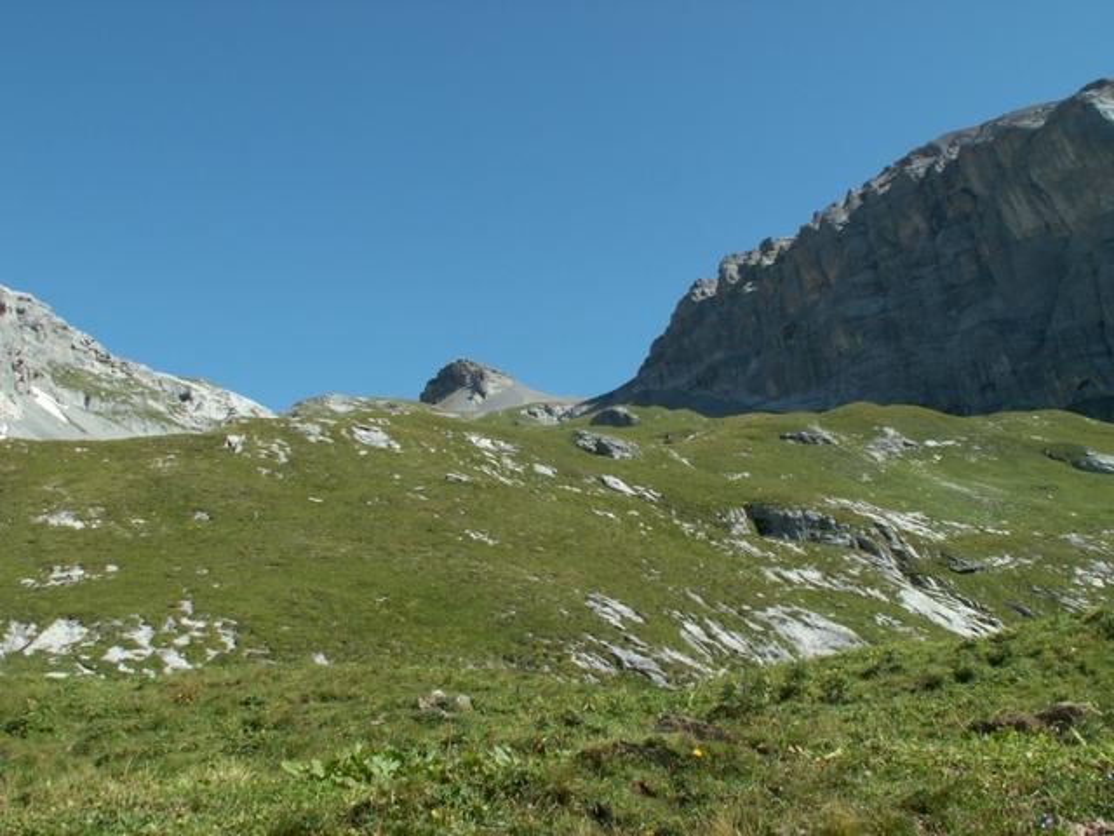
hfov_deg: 52.6
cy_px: 418
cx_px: 557
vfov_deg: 40.7
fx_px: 1126
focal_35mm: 35
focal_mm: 5.86
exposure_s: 1/200
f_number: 5.6
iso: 50
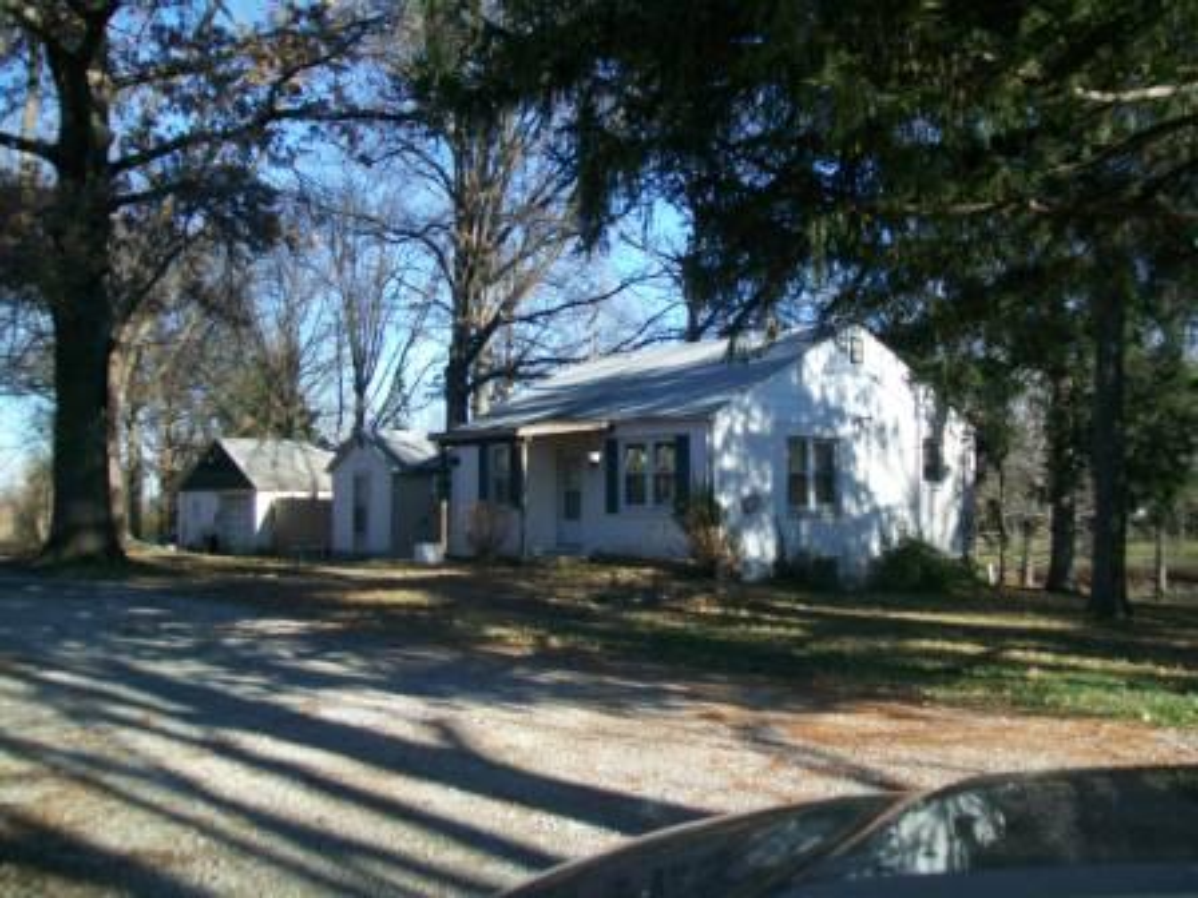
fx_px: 1246
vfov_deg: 39.7
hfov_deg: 51.4
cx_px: 599
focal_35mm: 36
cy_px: 449
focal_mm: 6
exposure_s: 1/320
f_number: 2.7
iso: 64
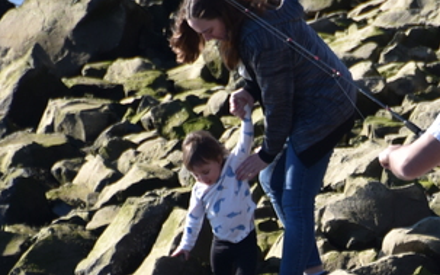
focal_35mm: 1294
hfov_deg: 1.6
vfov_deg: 1.0
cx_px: 394
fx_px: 15508
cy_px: 263
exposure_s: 1/640
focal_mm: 300
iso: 220
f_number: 5.6
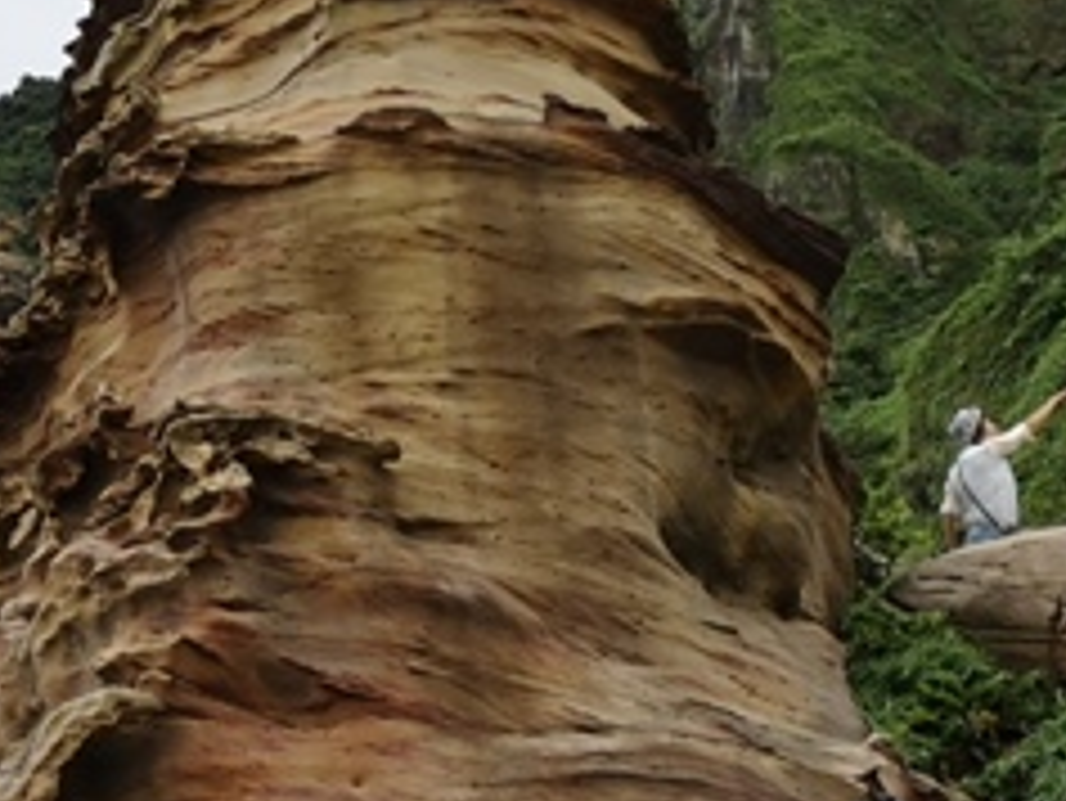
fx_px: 2804
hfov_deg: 19.4
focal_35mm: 91
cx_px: -423
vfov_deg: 16.1
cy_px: 684
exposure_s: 1/489
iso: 50
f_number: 1.8
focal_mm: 3.95
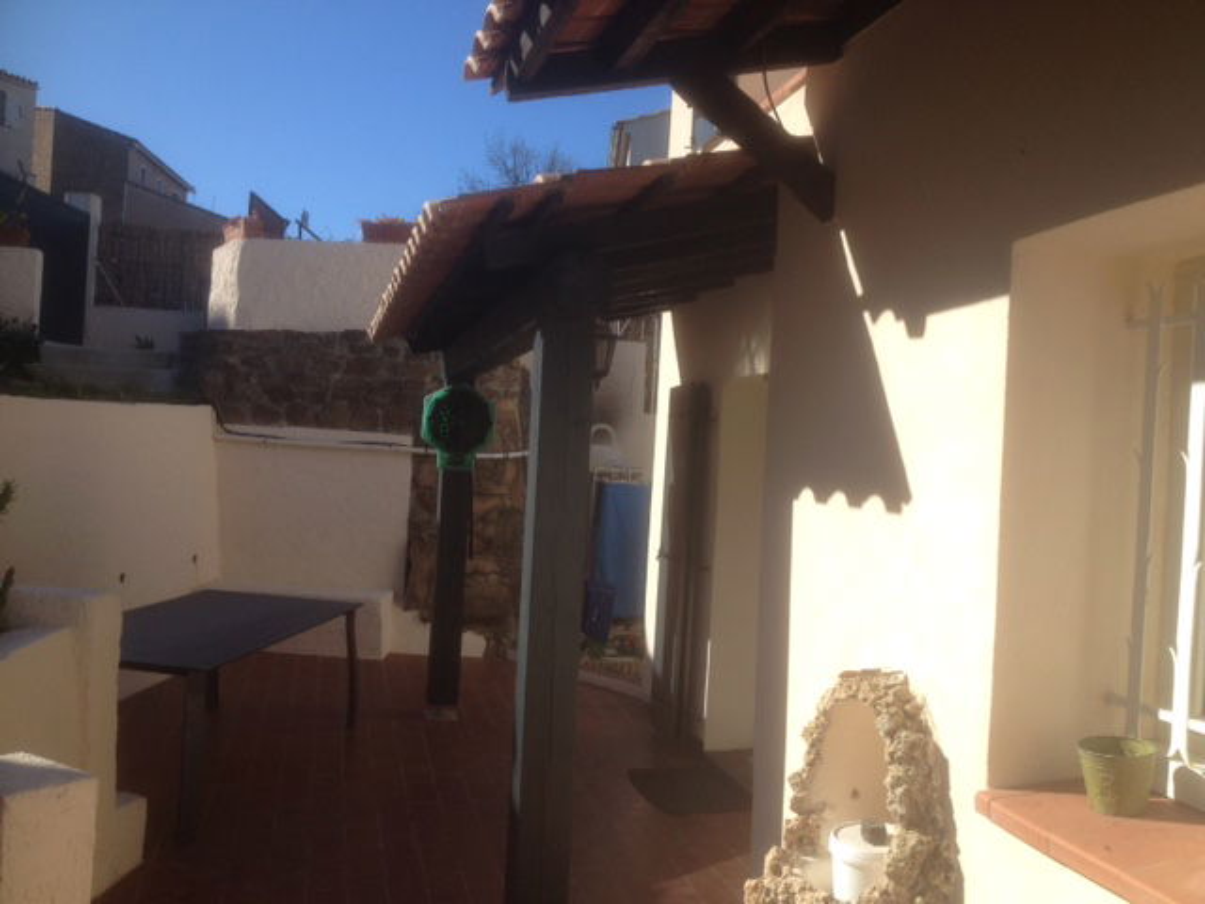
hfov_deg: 52.6
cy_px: 452
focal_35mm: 35
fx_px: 1218
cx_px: 602
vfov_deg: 40.7
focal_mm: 4.28
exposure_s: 1/1346
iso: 50
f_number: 2.4
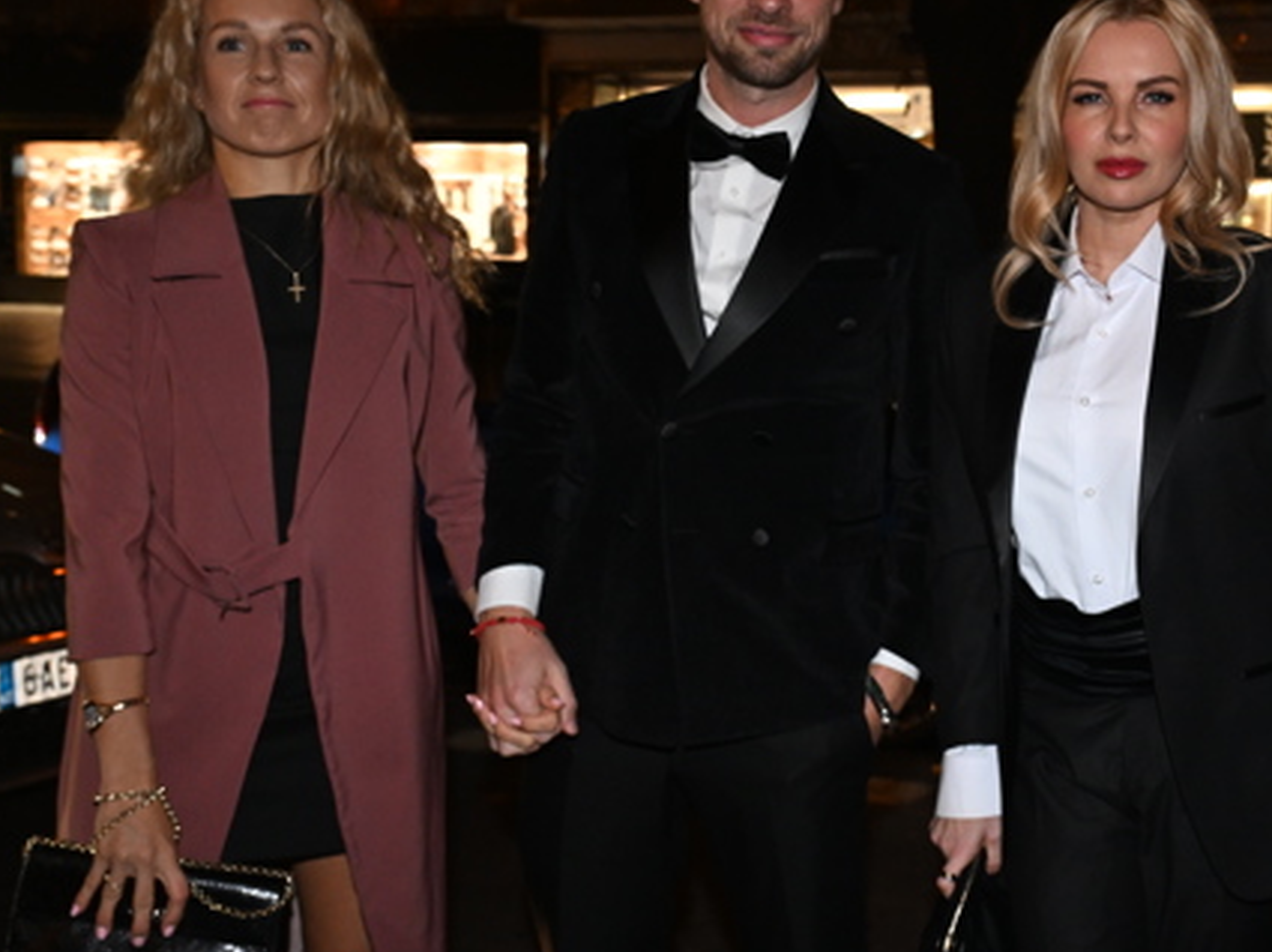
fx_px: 1836
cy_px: 440
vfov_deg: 29.1
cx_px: 991
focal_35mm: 50
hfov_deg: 37.1
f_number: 5.6
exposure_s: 1/125
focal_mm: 32
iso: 3200
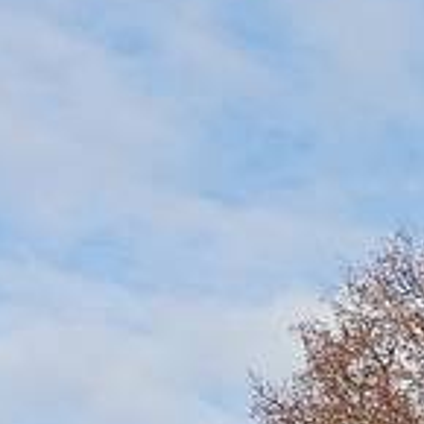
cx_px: 1252
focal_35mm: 205
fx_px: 2841
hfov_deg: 7.5
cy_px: 944
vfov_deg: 8.0
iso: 112
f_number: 1.8
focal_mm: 4.69
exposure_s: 1/3195
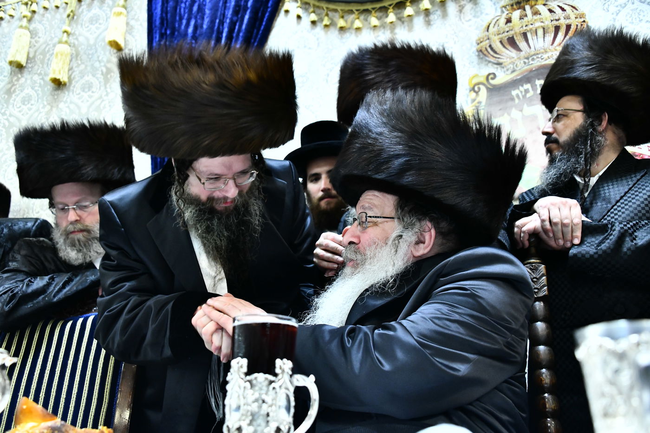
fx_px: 632
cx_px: 325
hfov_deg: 54.4
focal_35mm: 35
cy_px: 216
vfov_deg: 37.8
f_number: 5
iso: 3200
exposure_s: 1/100
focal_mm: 35
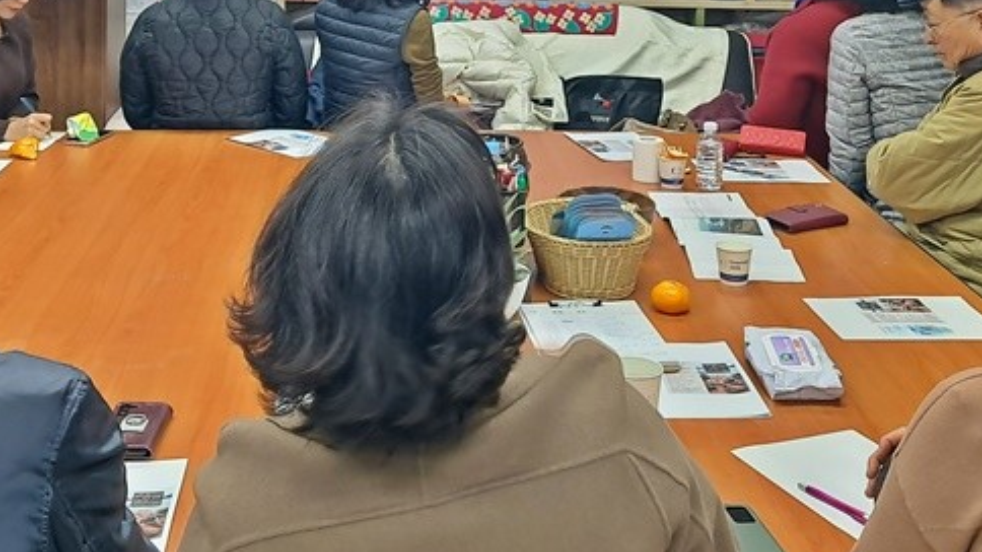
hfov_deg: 38.4
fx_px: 1406
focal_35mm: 54
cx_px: 424
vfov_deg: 21.0
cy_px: -79
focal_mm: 5.23
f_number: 1.8
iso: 80
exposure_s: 1/60
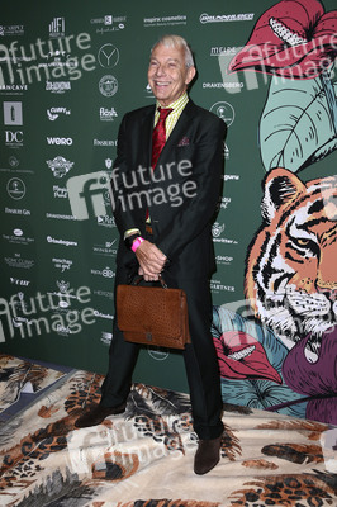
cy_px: 254
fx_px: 492
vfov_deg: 54.5
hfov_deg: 37.8
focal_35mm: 35
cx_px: 168
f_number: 5.6
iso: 1000
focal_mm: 35
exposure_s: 1/200
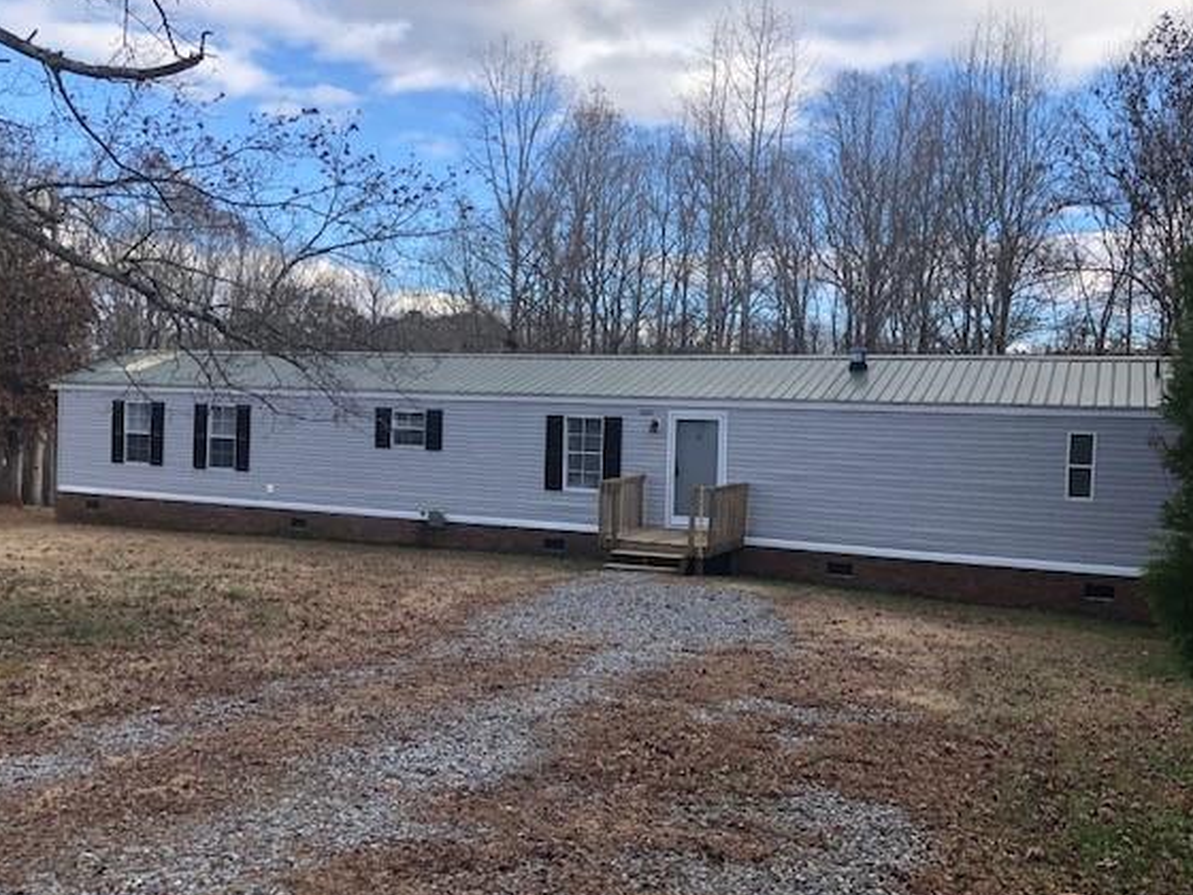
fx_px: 1103
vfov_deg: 44.2
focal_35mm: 32
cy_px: 450
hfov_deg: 56.8
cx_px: 637
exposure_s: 1/695
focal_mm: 3.99
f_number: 1.8
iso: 20
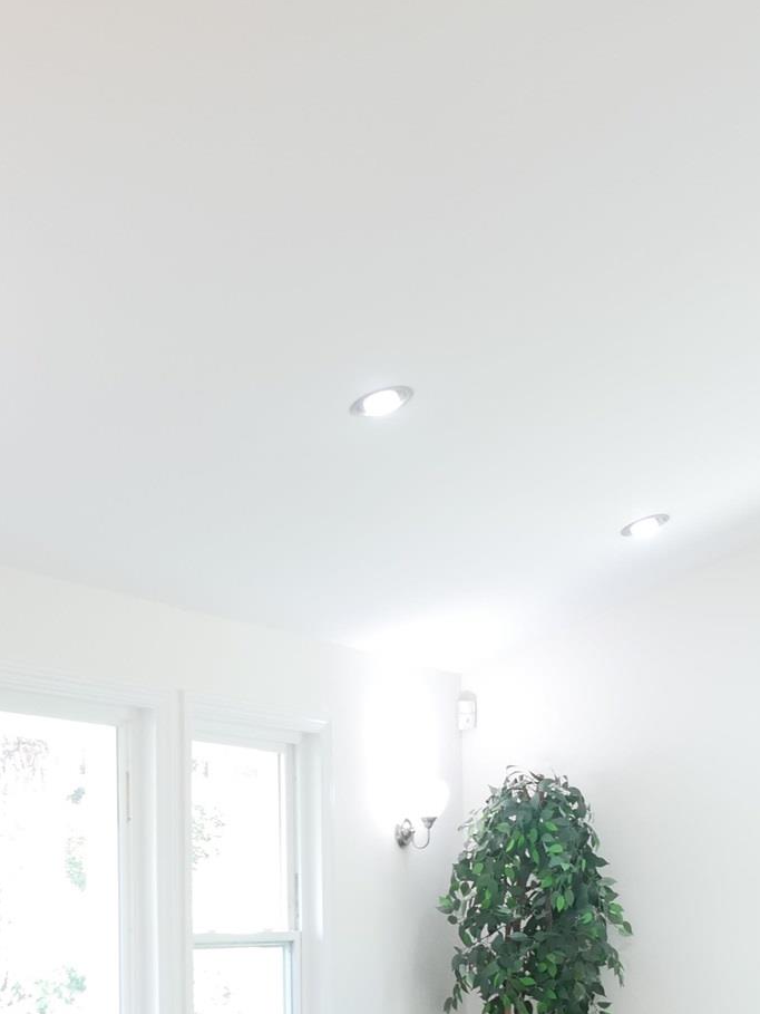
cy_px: 801
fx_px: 2078
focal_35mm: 71
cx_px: 499
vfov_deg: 26.9
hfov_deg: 20.7
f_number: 3.5
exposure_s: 1/60
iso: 640
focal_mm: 14
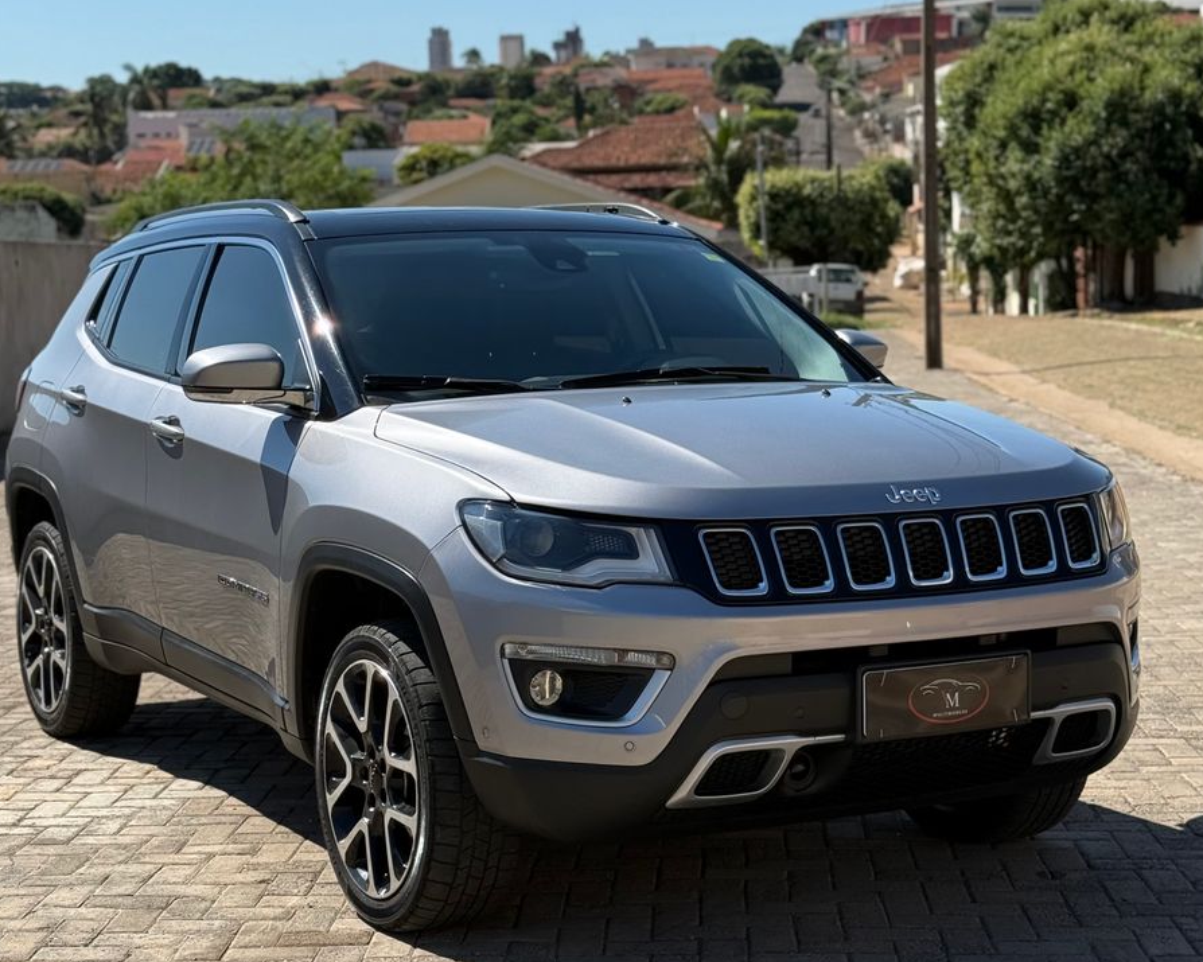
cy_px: 482
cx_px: 587
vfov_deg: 30.2
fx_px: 1780
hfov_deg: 37.3
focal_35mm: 50
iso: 100
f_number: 1.78
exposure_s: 1/4098
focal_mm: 6.76
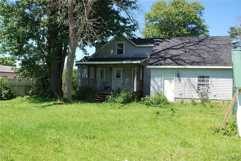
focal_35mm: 30
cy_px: 80
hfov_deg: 61.9
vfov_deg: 43.7
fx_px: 201
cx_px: 120
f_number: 6.3
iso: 100
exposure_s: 1/160
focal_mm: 20
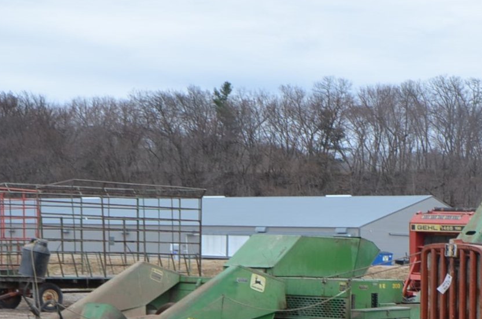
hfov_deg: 26.0
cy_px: 283
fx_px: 989
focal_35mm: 74
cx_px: 477
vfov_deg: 18.1
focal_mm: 24
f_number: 6.3
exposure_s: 1/100
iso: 200
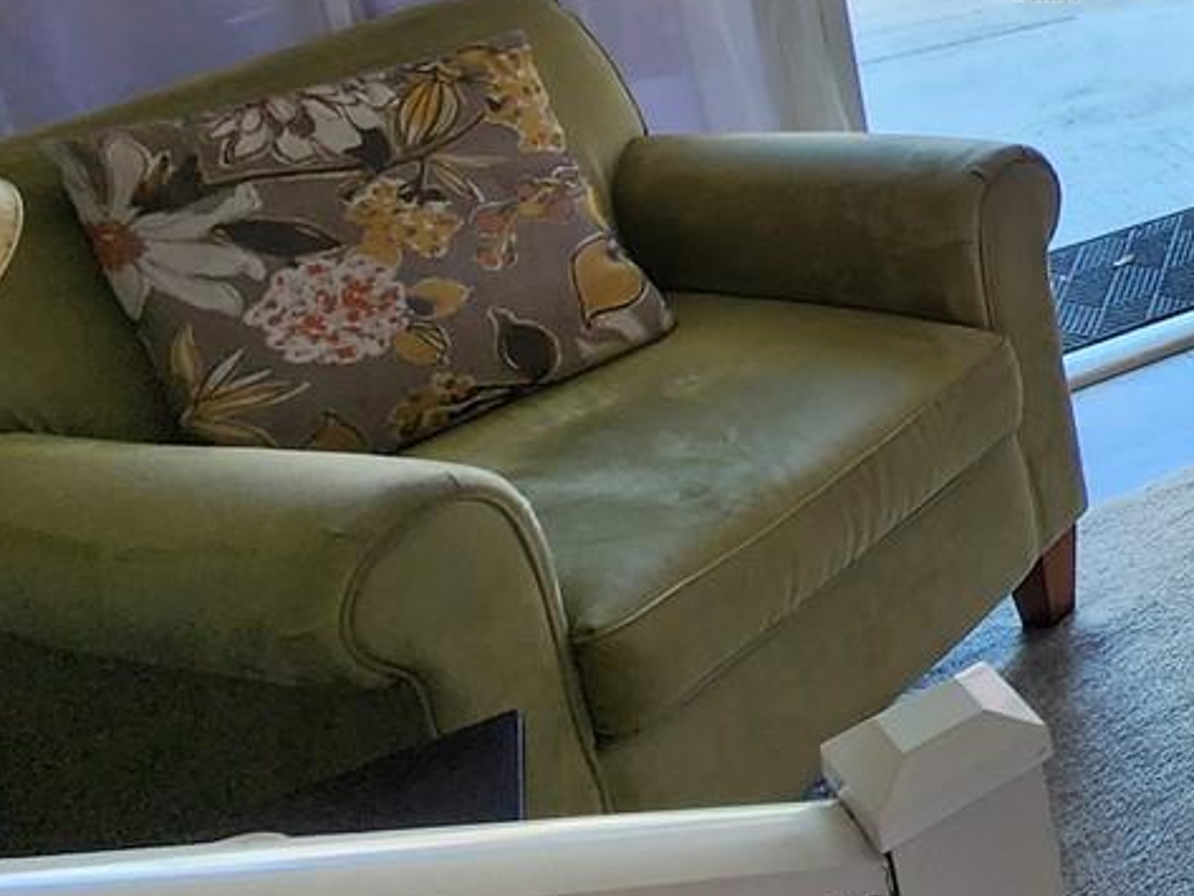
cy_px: -159
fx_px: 1518
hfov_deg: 25.3
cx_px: 1971
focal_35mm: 44
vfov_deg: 28.8
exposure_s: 1/120
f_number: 2.2
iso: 80
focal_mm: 2.2
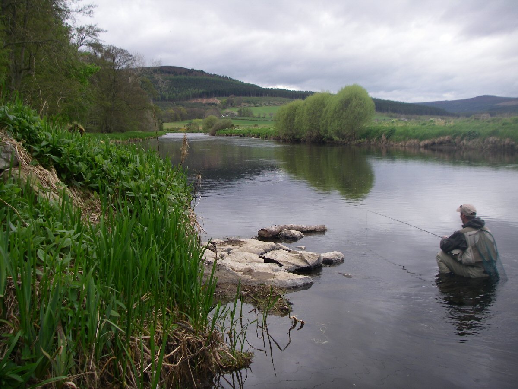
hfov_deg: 49.0
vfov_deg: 37.7
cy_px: 194
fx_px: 569
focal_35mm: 38
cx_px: 259
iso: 64
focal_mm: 6.3
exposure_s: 1/250
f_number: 3.3
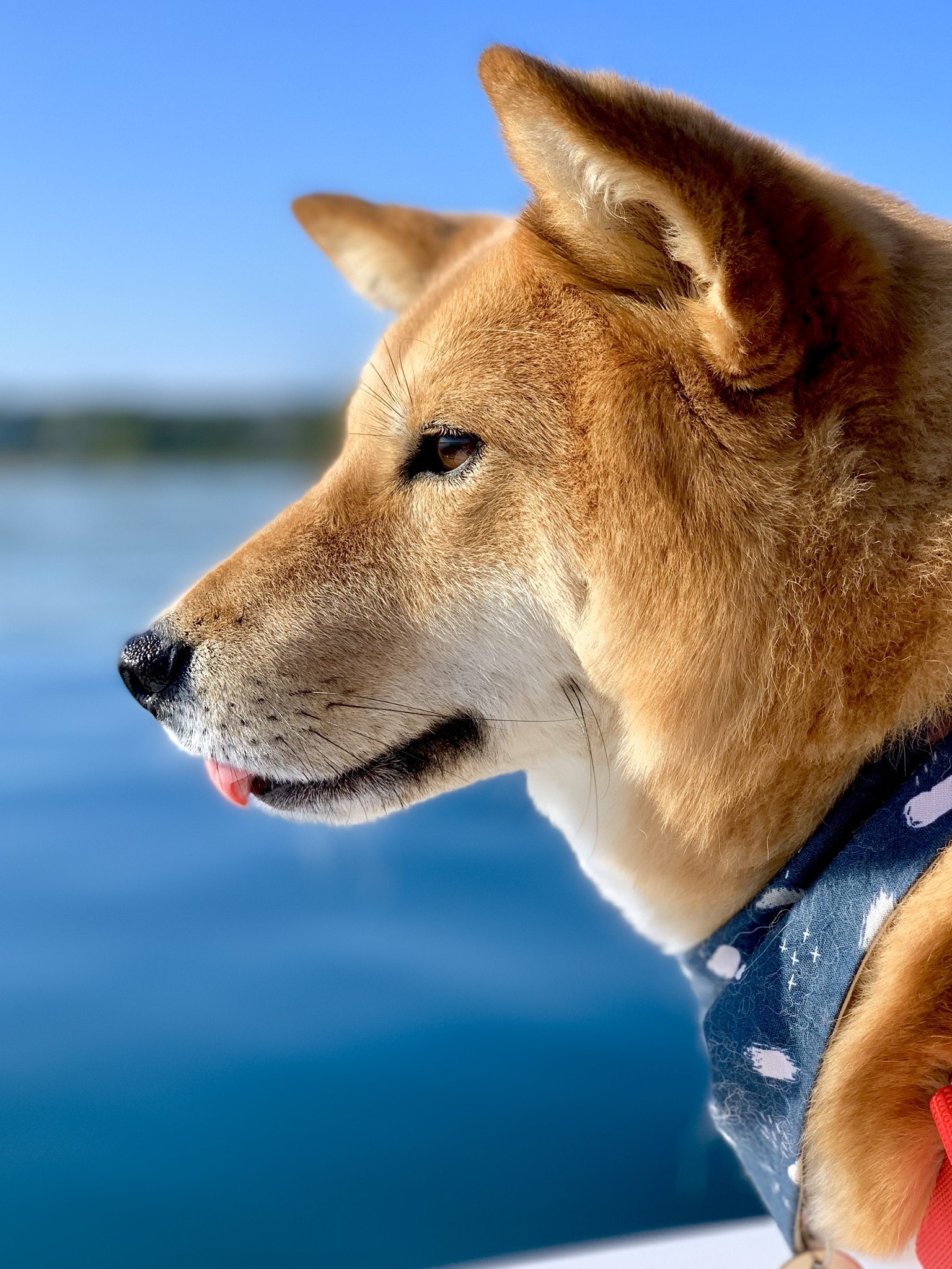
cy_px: 634
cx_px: 476
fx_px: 1907
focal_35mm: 52
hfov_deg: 28.0
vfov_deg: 36.8
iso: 16
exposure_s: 1/888
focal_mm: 6
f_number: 2.4
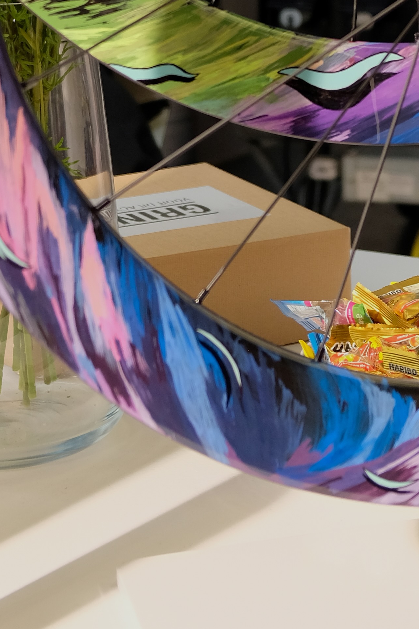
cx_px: 471
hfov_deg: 11.3
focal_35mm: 119
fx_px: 2078
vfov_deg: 16.0
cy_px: -258
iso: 500
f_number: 3.2
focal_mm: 25.4
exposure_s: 1/60
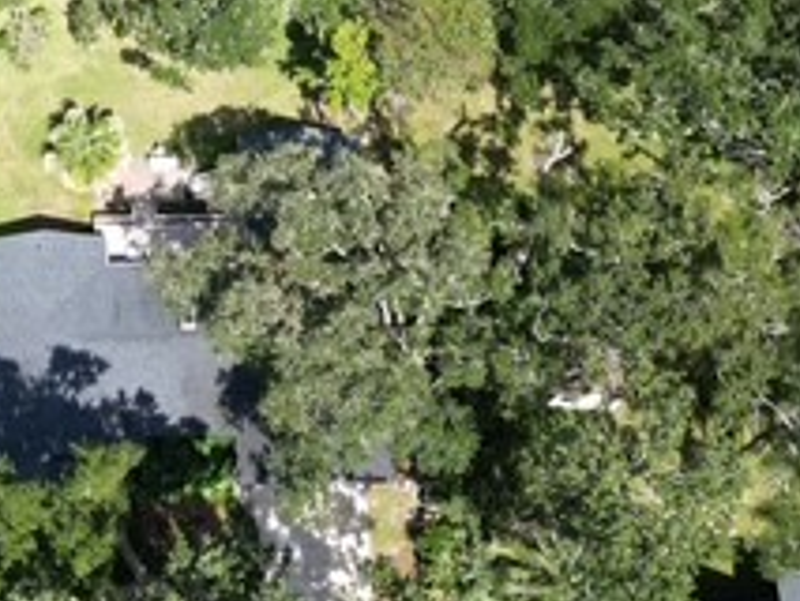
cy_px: -23
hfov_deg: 26.3
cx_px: 120
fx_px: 1665
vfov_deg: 19.8
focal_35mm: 72
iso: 100
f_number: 1.7
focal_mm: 6.72
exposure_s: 1/1250
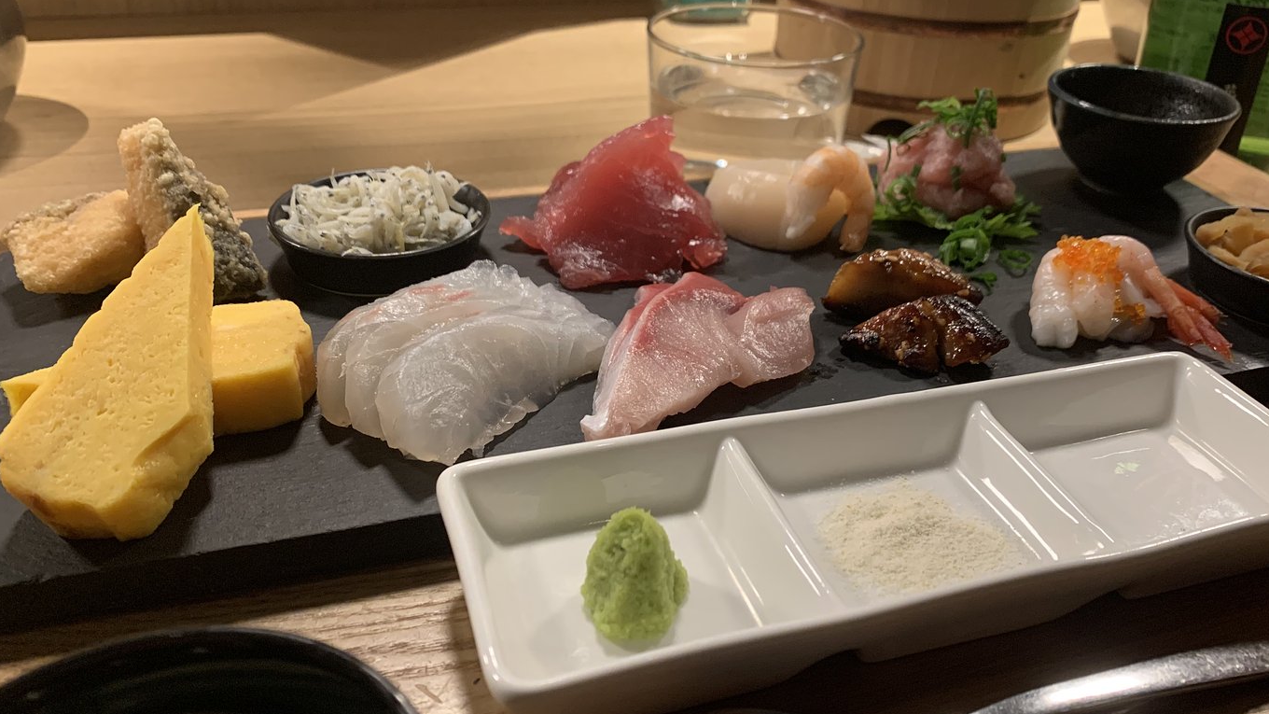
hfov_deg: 61.0
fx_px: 1077
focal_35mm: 32
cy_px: 310
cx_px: 668
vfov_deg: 36.6
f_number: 1.8
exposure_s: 1/33
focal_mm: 4.25
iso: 250
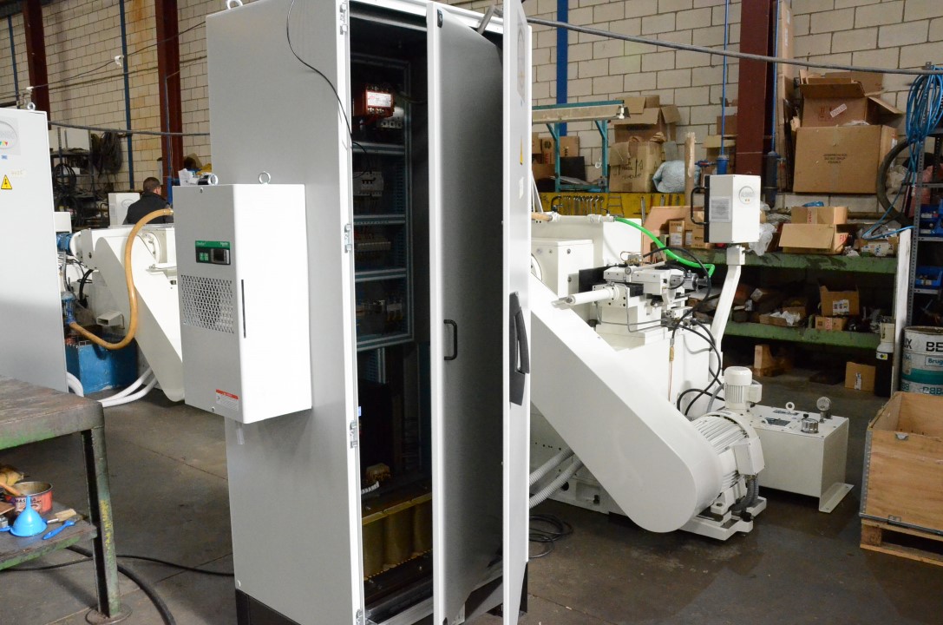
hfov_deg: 62.0
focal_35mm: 30
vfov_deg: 43.4
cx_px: 472
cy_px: 312
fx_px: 784
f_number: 7.1
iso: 6400
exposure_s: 1/200
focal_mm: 20
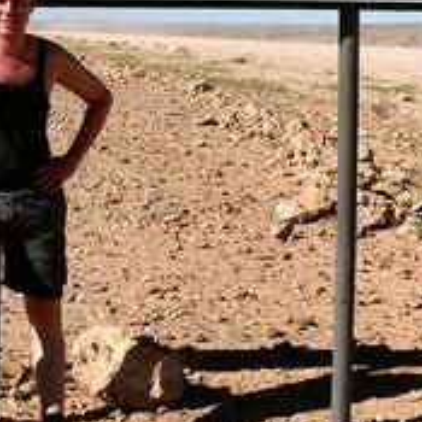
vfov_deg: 19.0
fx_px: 1255
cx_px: 14
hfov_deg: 18.6
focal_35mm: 91
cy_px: 119
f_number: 5.6
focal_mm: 6
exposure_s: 1/500
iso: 80
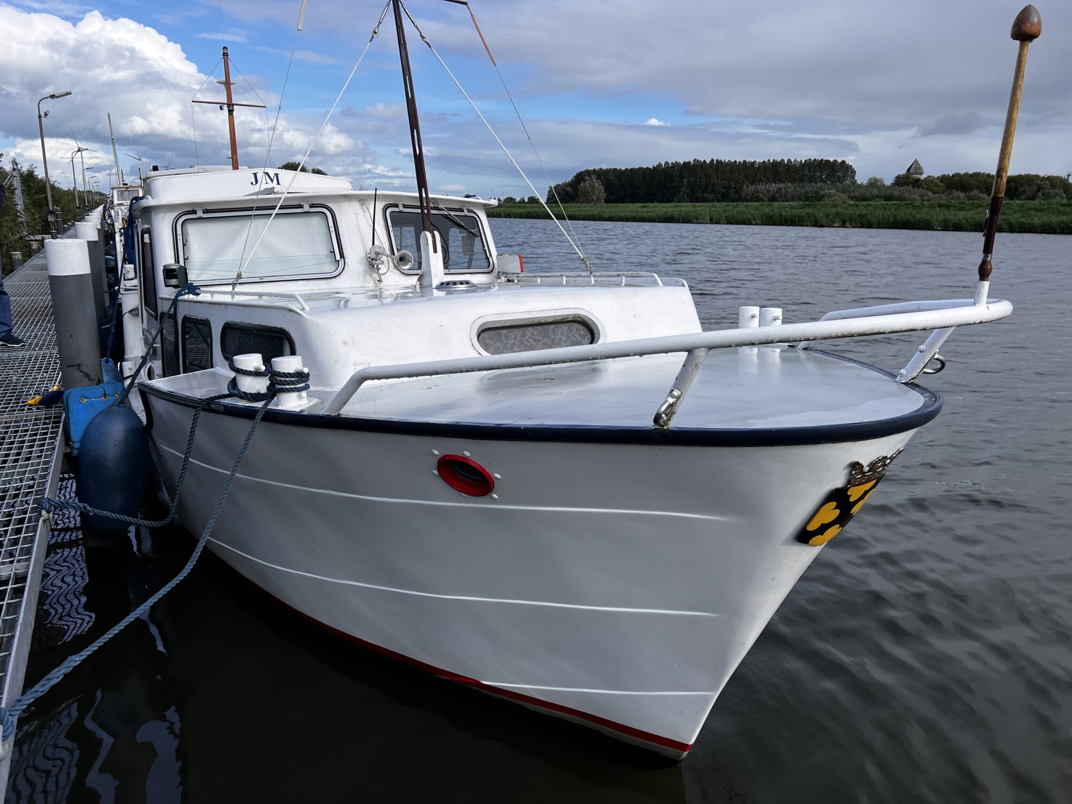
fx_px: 805
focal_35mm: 26
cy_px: 402
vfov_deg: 53.1
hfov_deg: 67.3
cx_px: 536
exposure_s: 1/3831
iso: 50
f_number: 1.5
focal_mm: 5.7
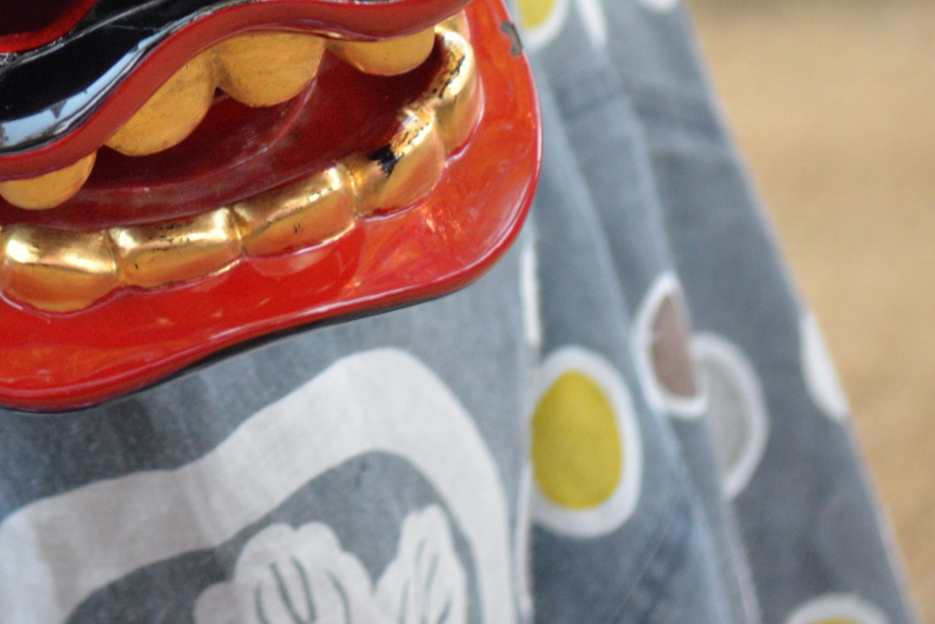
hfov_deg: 4.4
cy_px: -309
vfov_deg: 2.9
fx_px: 12238
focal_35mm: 471
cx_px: -307
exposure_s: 1/125
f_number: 5.6
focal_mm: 155
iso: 2000
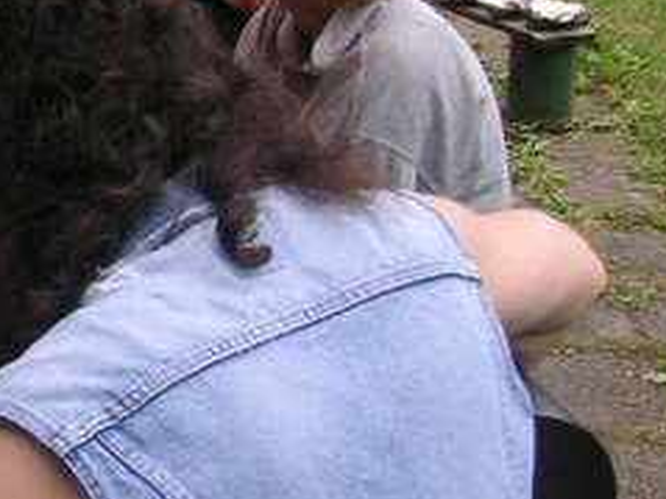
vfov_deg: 11.9
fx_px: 2385
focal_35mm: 124
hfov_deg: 14.8
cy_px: 131
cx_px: -323
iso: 50
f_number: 2.8
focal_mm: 6.1
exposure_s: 1/350
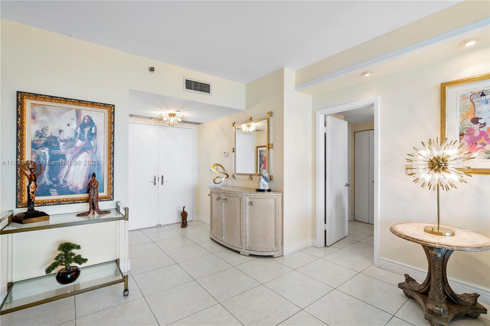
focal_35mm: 16
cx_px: 245
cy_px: 163
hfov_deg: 96.7
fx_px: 218
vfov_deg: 73.7
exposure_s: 1/40
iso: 320
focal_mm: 16
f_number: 7.1
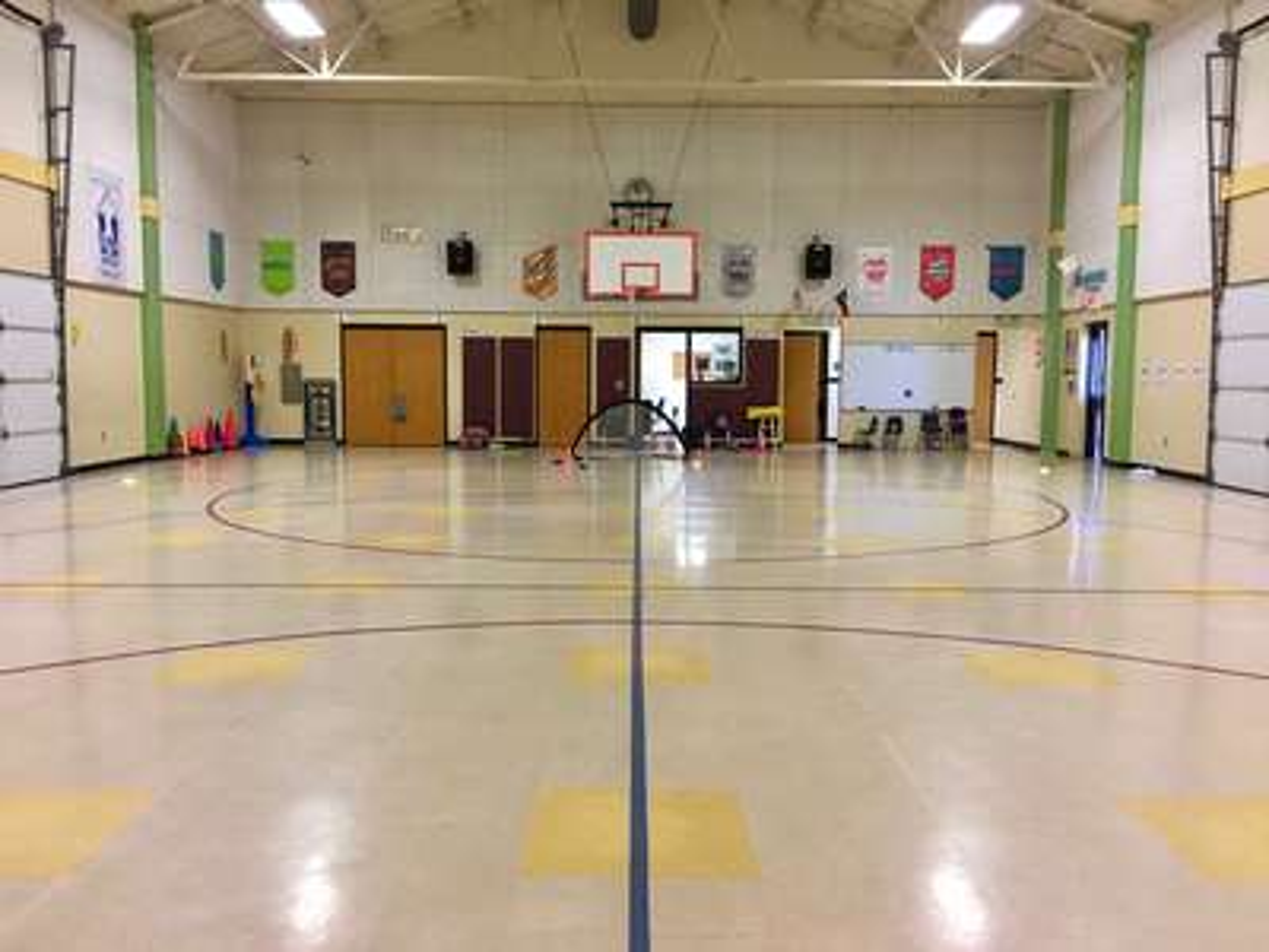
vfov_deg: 48.2
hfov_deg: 61.7
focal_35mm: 29
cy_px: 476
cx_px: 634
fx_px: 1063
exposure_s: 1/15
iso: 64
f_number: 2.2
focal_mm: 4.15
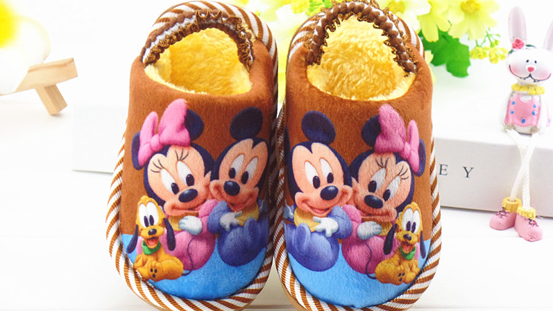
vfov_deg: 3.5
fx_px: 5131
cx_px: 276
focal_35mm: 350
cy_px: 169
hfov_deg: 6.2
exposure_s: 1/90
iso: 240
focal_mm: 57
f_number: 5.5
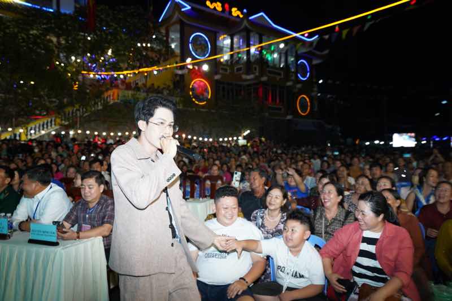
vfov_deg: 43.1
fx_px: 382
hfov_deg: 61.3
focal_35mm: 30
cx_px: 226
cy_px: 150
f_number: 3.5
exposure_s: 1/200
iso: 1600
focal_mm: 30.4
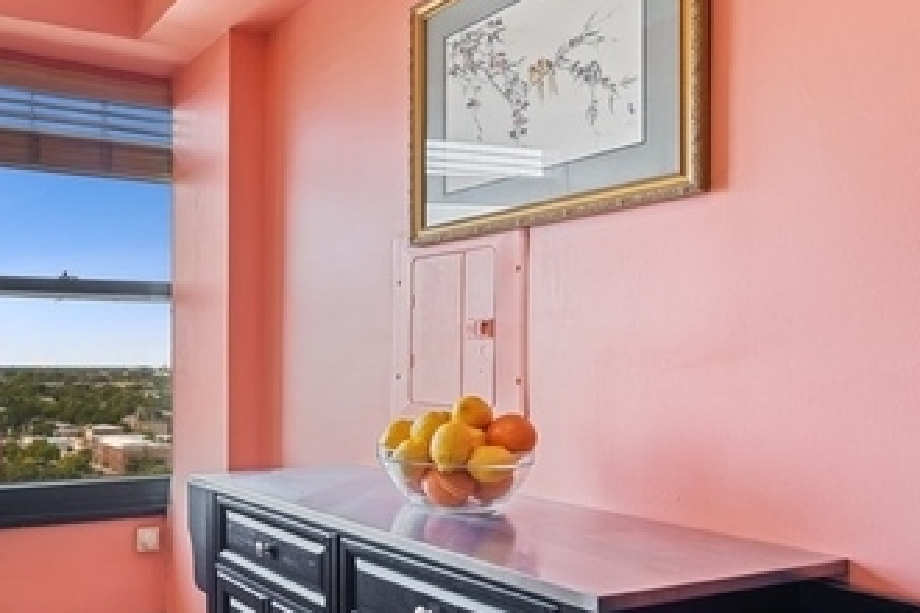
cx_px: 167
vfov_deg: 42.1
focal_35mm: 31
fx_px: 792
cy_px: 369
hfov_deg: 55.5
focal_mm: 16
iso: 200
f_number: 9.5
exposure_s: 1/4
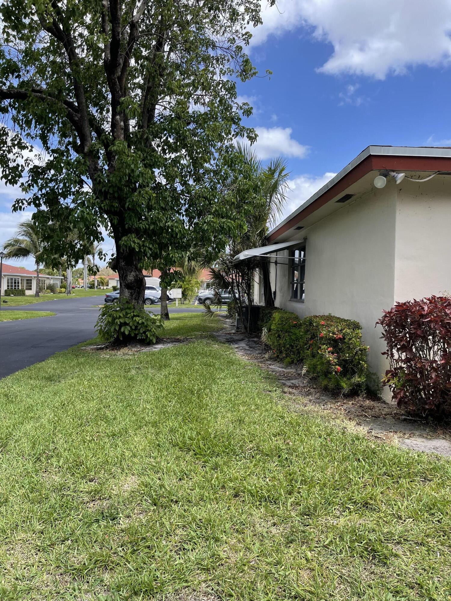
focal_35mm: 25
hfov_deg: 54.9
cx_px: 226
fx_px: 434
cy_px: 300
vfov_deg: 69.4
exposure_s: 1/1597
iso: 32
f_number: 1.6
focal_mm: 5.1
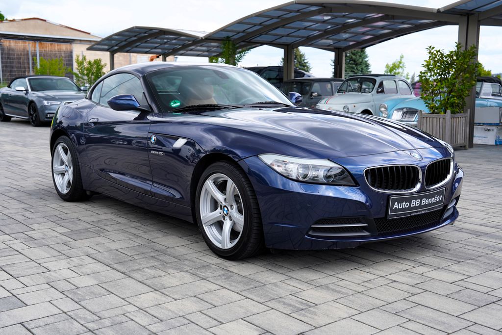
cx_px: 251
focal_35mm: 44
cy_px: 168
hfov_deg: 44.5
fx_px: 614
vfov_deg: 30.5
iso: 100
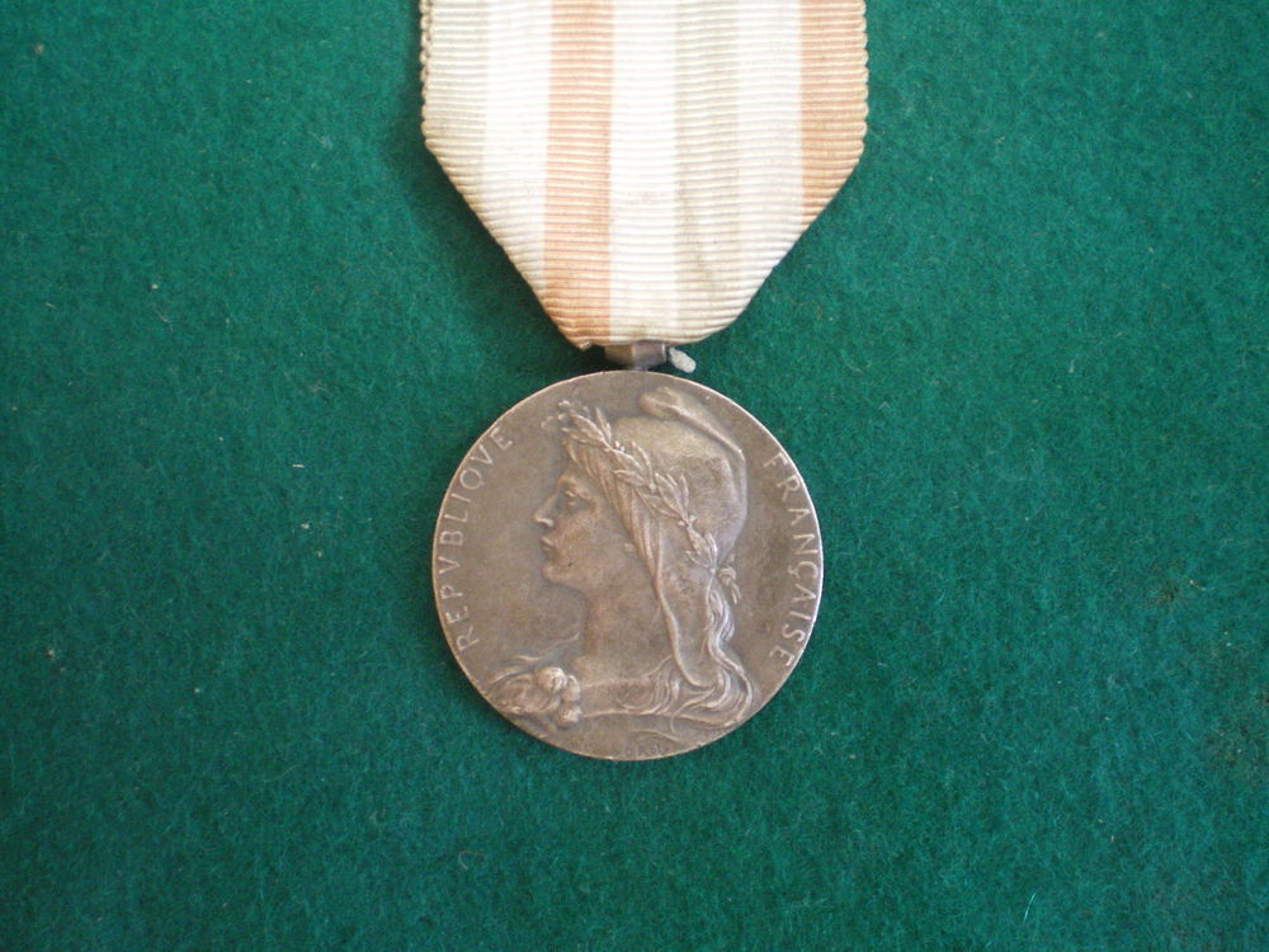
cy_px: 476
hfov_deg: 49.0
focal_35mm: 38
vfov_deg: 37.7
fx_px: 1393
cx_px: 634
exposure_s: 1/20
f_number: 3.1
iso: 400
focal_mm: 6.3
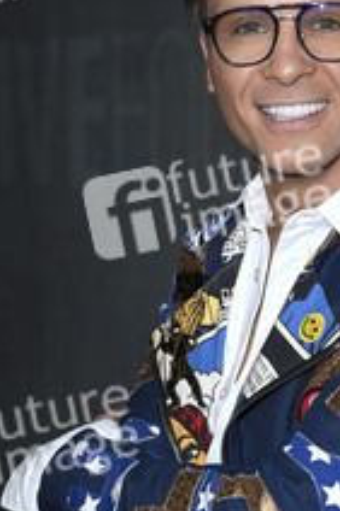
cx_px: 277
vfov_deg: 17.5
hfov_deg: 11.6
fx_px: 1660
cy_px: 323
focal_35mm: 117
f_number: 5.6
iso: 640
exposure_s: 1/160
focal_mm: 62
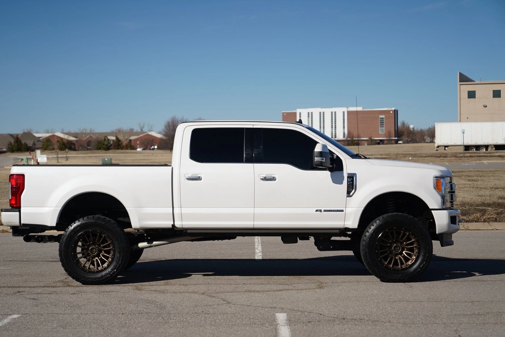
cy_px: 181
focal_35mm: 78
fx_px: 1094
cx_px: 226
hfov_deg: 26.0
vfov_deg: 17.5
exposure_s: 1/1600
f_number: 2.8
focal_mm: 70
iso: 100
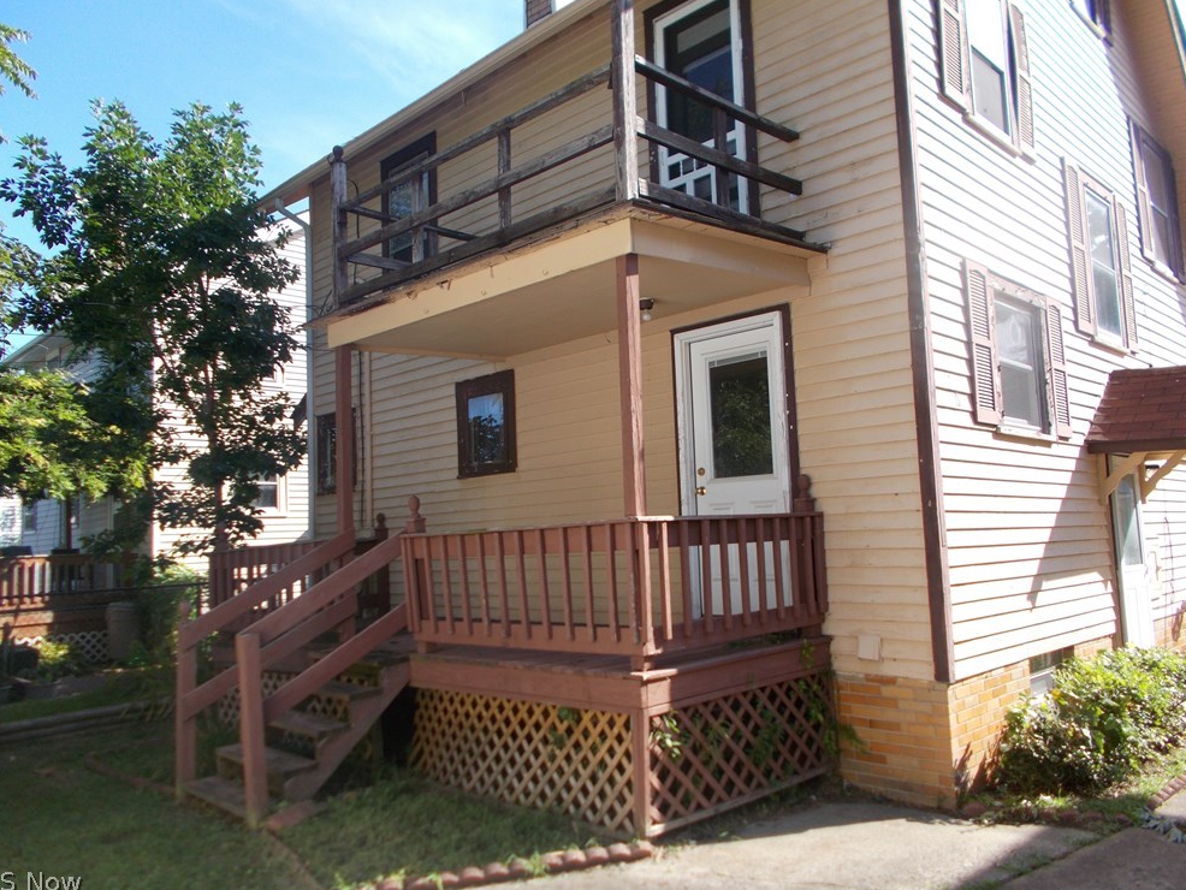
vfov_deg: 51.4
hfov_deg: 65.3
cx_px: 573
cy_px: 440
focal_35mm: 27
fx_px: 925
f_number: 3.2
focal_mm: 4.6
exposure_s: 1/320
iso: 80
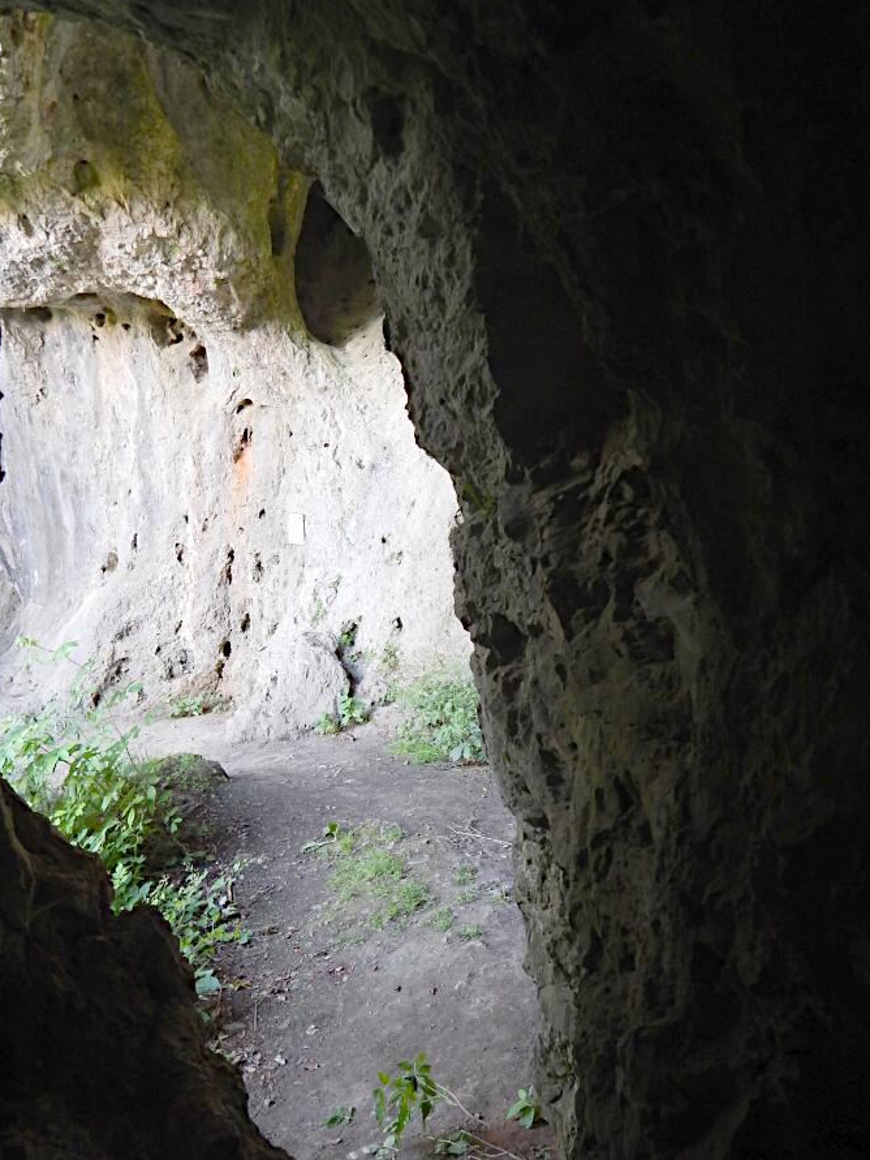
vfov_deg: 58.1
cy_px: 661
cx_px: 359
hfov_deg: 45.3
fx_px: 1038
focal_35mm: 31
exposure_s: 1/30
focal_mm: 4
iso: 200
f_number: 3
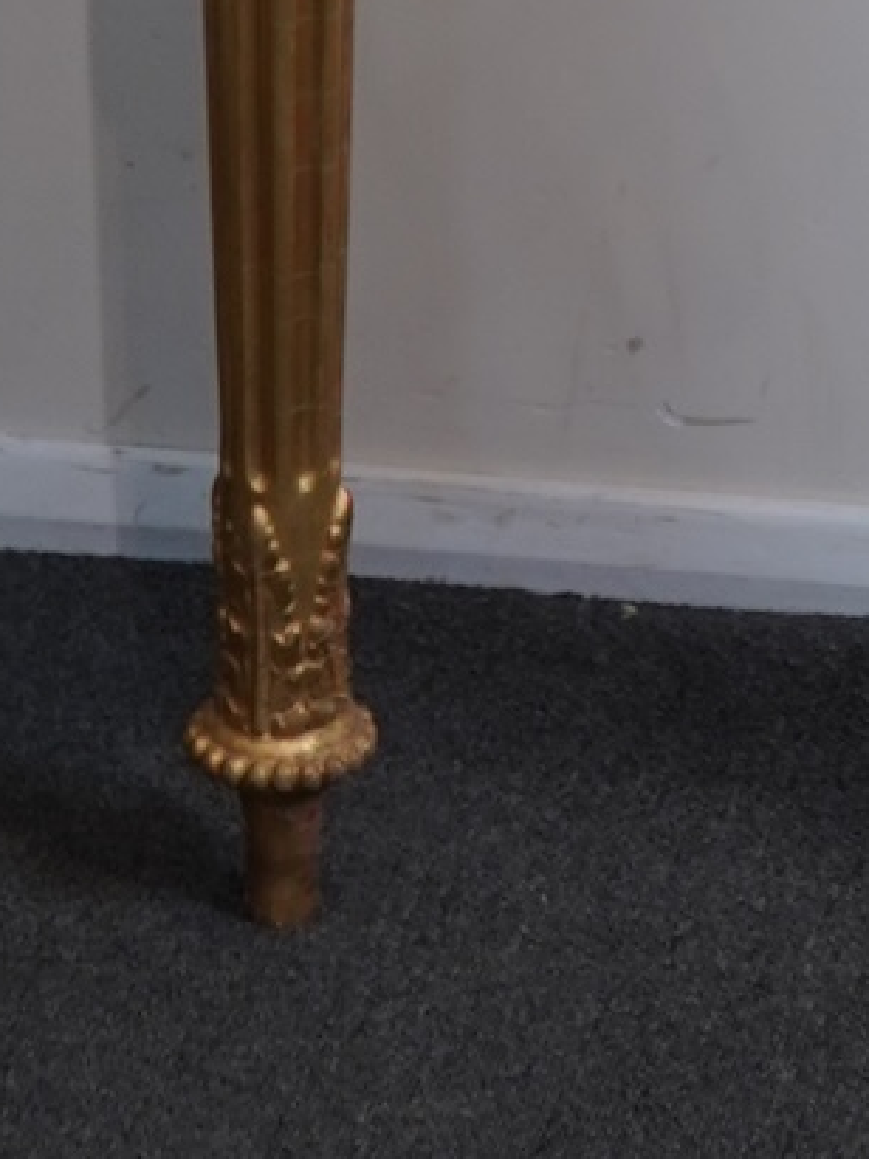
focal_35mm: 267
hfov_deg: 5.5
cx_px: 1109
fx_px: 8942
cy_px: -2789
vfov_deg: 6.5
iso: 400
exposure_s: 1/40
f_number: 4.5
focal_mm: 38
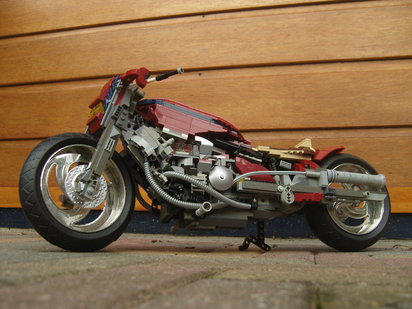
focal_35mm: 34
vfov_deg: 41.8
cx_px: 206
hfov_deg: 54.0
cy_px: 154
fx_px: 405
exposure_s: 1/100
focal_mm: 7.3
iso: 100
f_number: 2.8
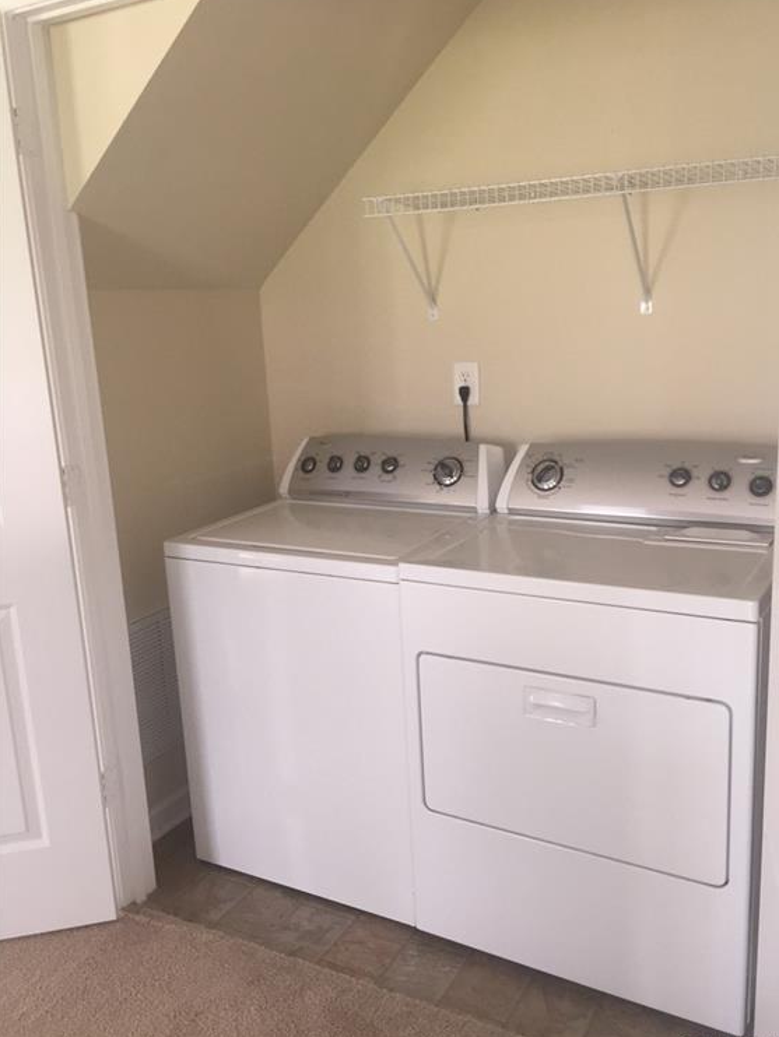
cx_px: 399
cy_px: 517
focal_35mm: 30
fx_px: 900
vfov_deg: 59.9
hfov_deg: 46.8
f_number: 2.2
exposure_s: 1/30
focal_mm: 4.15
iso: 80
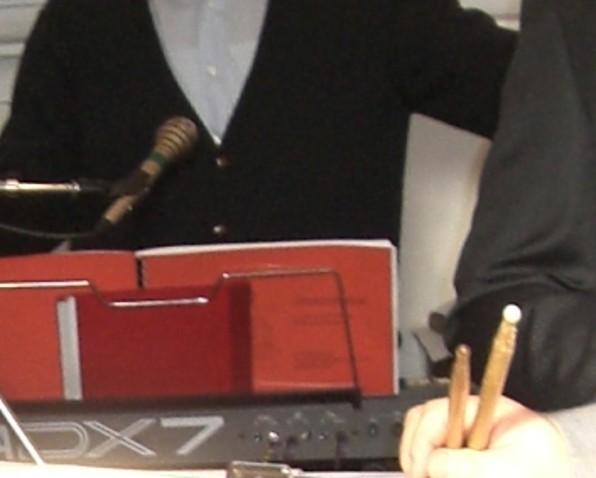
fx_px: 3796
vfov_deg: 7.1
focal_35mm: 215
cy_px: 665
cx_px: -147
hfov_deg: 8.9
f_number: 2.7
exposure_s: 1/60
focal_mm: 6.2
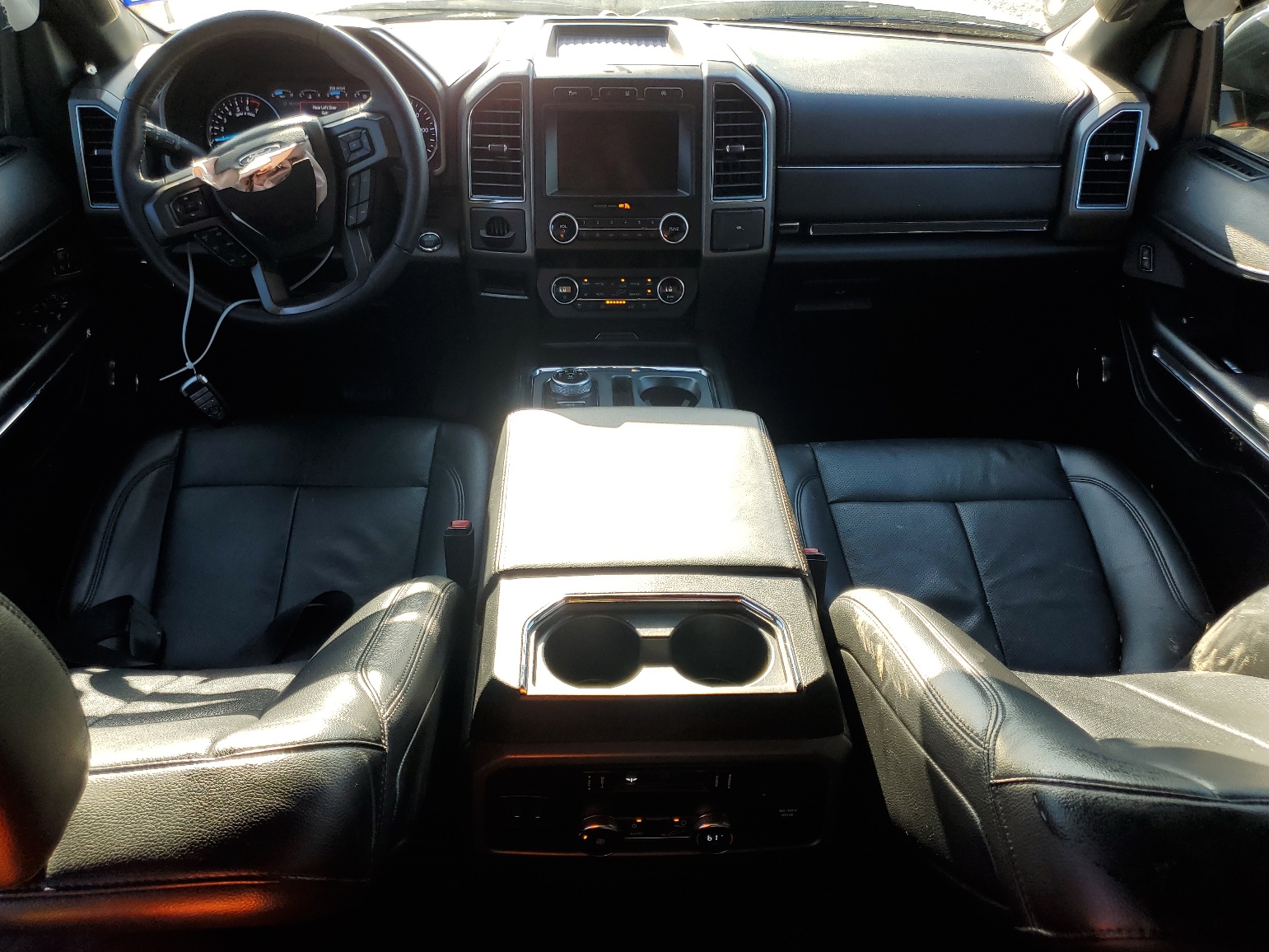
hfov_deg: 65.3
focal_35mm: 27
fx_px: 990
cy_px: 481
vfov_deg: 51.4
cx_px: 633
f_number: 1.5
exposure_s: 1/256
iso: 50
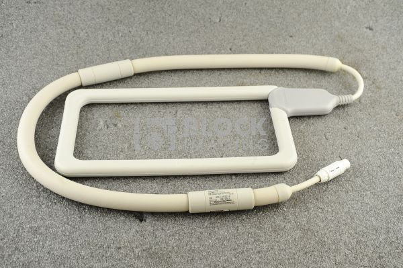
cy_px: 134
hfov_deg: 38.2
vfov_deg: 25.9
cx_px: 202
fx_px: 582
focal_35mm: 52
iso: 800
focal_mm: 52
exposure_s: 1/100
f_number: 8
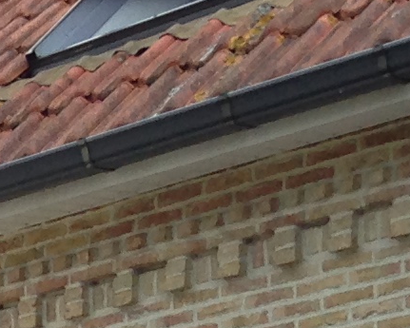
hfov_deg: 7.1
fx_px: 2961
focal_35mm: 244
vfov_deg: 5.9
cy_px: 955
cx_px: -817
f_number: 2.4
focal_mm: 4.12
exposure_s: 1/158
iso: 50
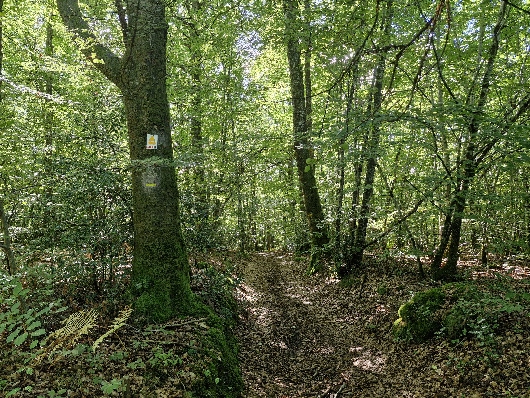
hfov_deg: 73.9
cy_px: 199
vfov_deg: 58.9
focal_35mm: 23
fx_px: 352
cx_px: 265
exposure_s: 1/180
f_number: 1.8
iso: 200
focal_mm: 5.54
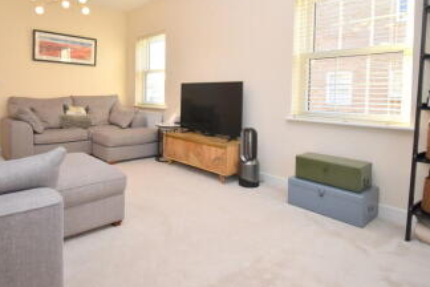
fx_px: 263
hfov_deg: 78.1
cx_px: 183
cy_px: 110
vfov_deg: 56.6
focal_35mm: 22
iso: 560
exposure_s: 1/200
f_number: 5
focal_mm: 10
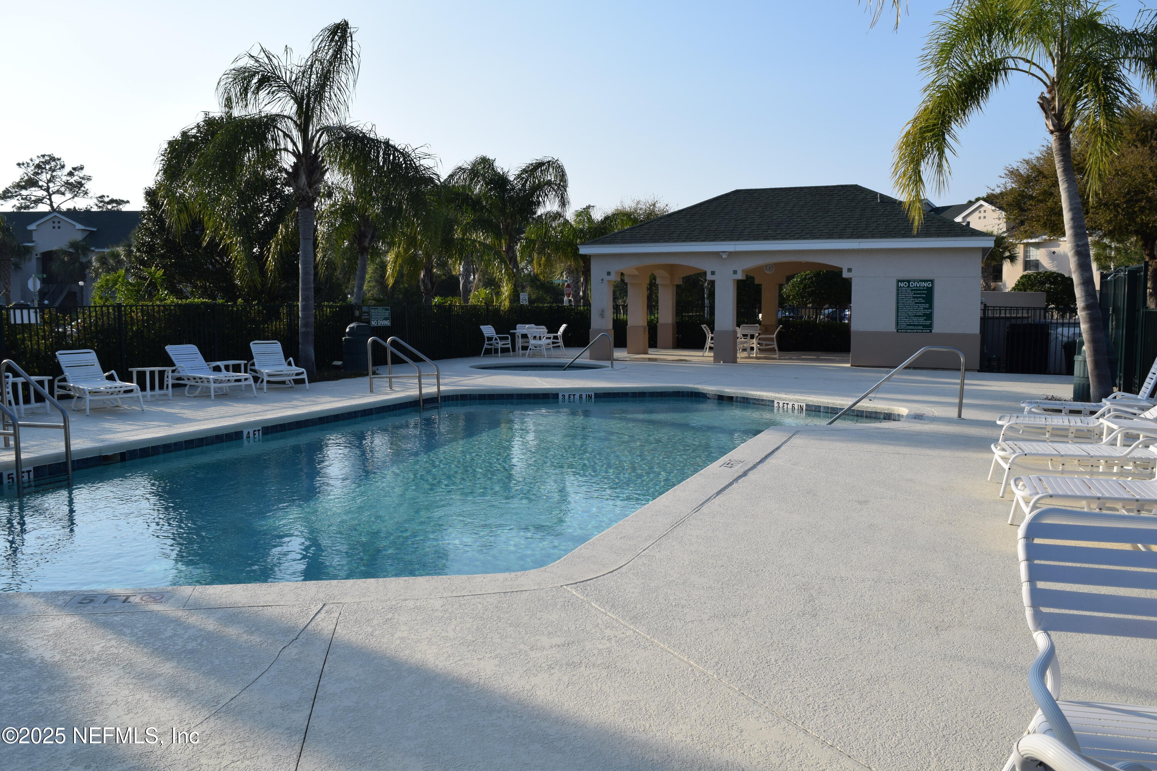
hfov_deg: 67.4
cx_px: 578
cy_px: 386
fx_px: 868
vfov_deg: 47.9
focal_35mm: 27
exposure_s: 1/400
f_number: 10
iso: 200
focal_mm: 18
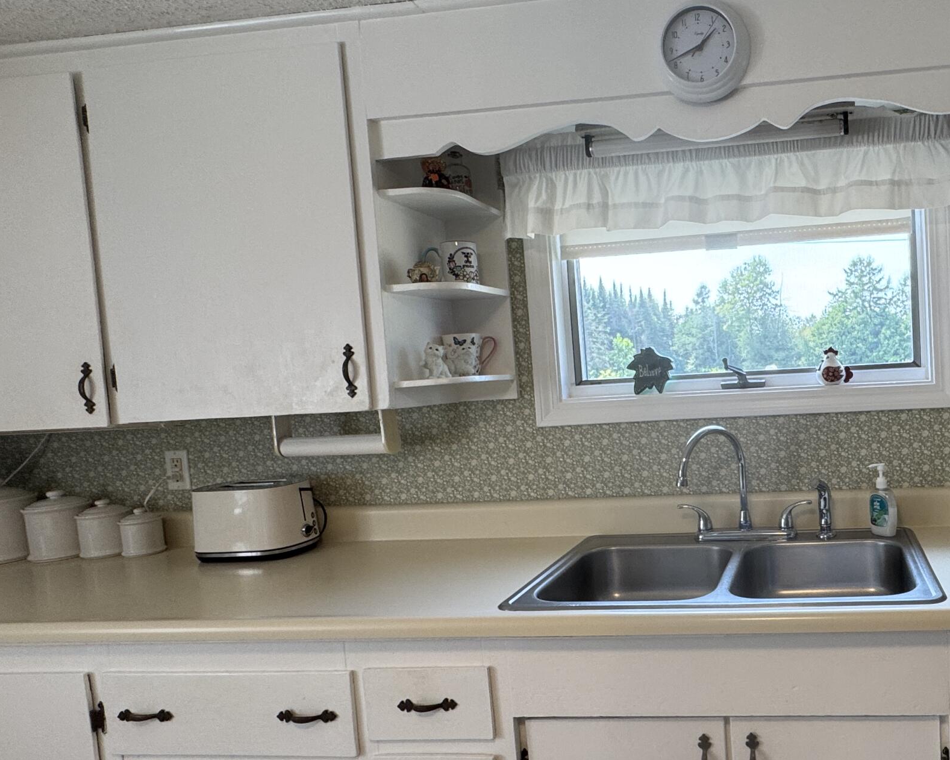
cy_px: 416
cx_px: 757
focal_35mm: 26
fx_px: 731
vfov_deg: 54.8
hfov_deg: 60.8
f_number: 2.2
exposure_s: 1/120
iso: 100
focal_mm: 2.22
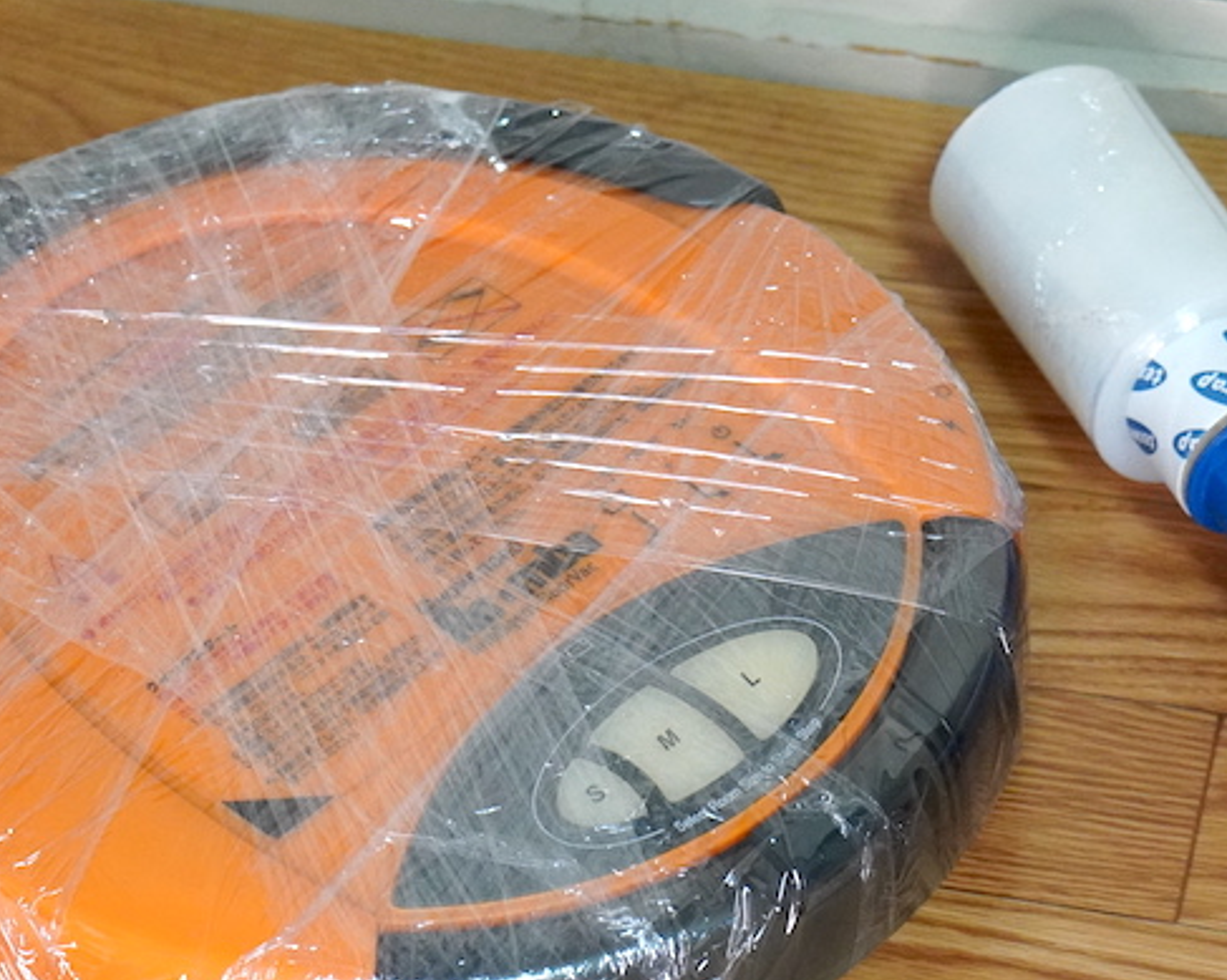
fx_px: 5879
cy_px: 581
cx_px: 585
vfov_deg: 9.5
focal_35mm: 162
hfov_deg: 11.9
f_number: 4.5
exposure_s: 1/160
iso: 5000
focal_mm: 70
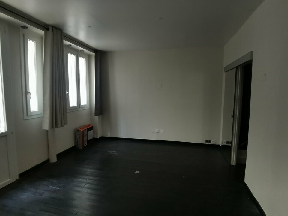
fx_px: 150
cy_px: 108
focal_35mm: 18
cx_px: 144
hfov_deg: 87.8
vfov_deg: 71.6
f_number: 2.2
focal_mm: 2.26
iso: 500
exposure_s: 1/23
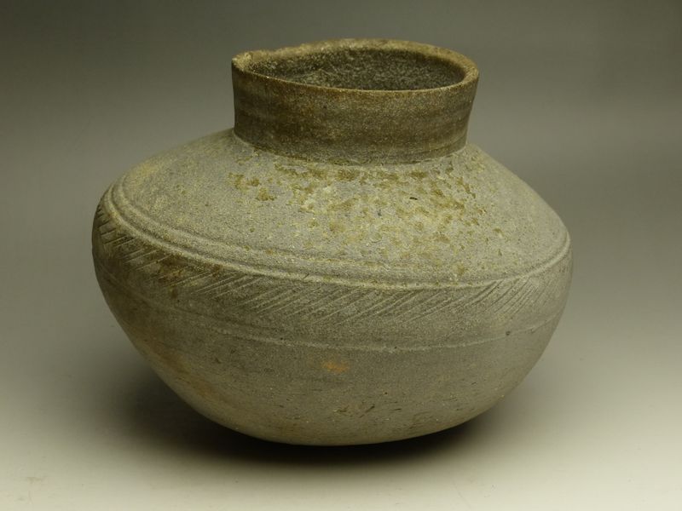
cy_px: 256
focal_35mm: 89
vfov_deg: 16.6
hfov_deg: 22.0
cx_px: 341
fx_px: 1753
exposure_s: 1/125
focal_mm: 16
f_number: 4
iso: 200
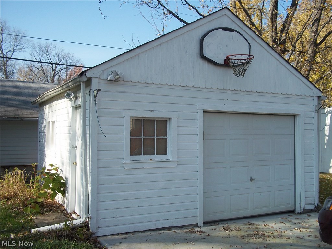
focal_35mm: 36
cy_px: 124
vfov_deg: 39.7
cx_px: 166
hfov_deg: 51.4
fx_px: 345
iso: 80
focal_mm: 6.5
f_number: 8
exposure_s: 1/125
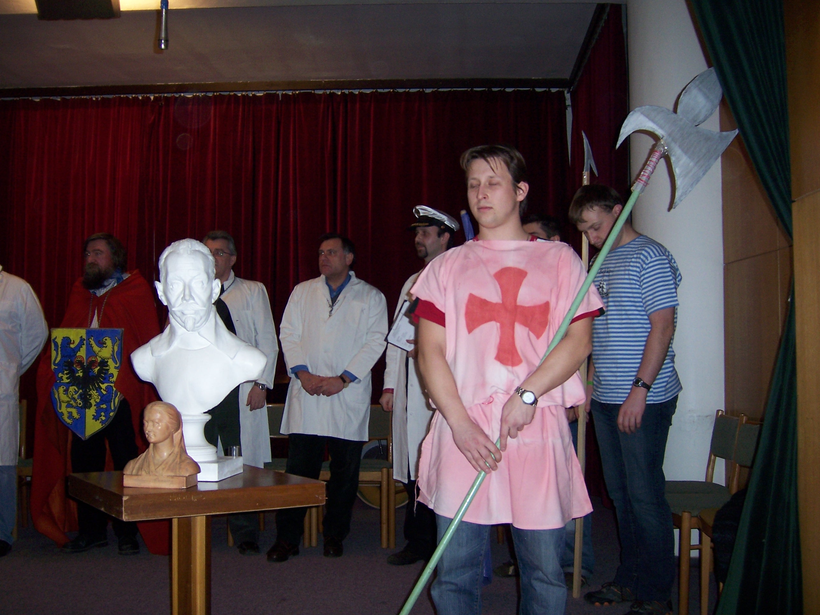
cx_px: 410
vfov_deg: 39.7
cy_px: 308
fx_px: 853
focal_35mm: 36
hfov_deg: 51.4
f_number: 2.8
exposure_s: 1/60
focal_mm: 6.2
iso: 125
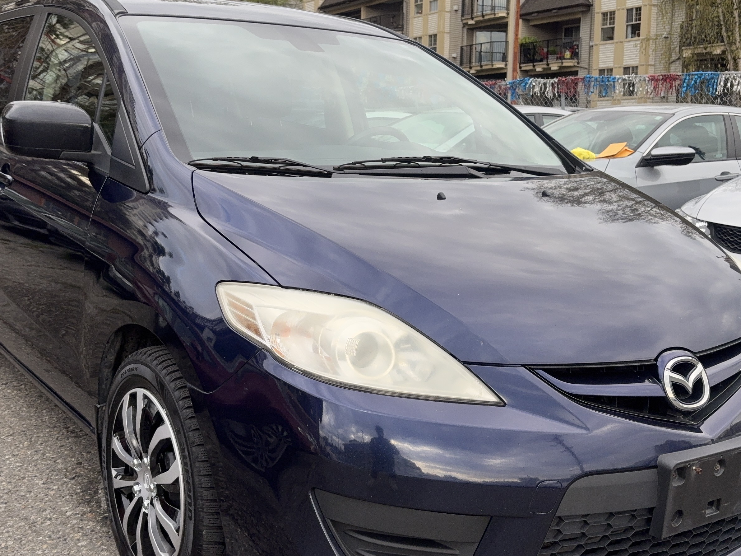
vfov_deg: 32.9
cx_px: 349
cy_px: 274
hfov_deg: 42.9
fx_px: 942
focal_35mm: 44
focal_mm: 5.96
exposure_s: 1/539
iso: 50
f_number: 1.6
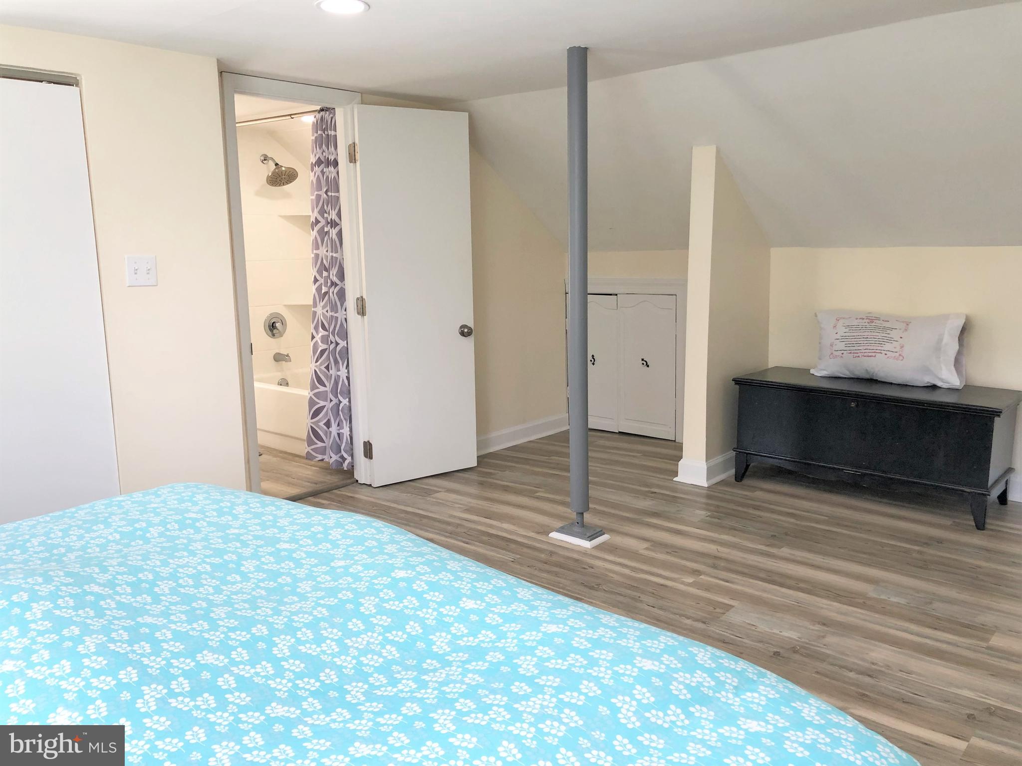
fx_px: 827
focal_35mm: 28
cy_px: 383
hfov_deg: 63.4
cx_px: 511
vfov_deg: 49.7
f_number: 1.8
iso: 25
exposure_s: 1/40
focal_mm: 4
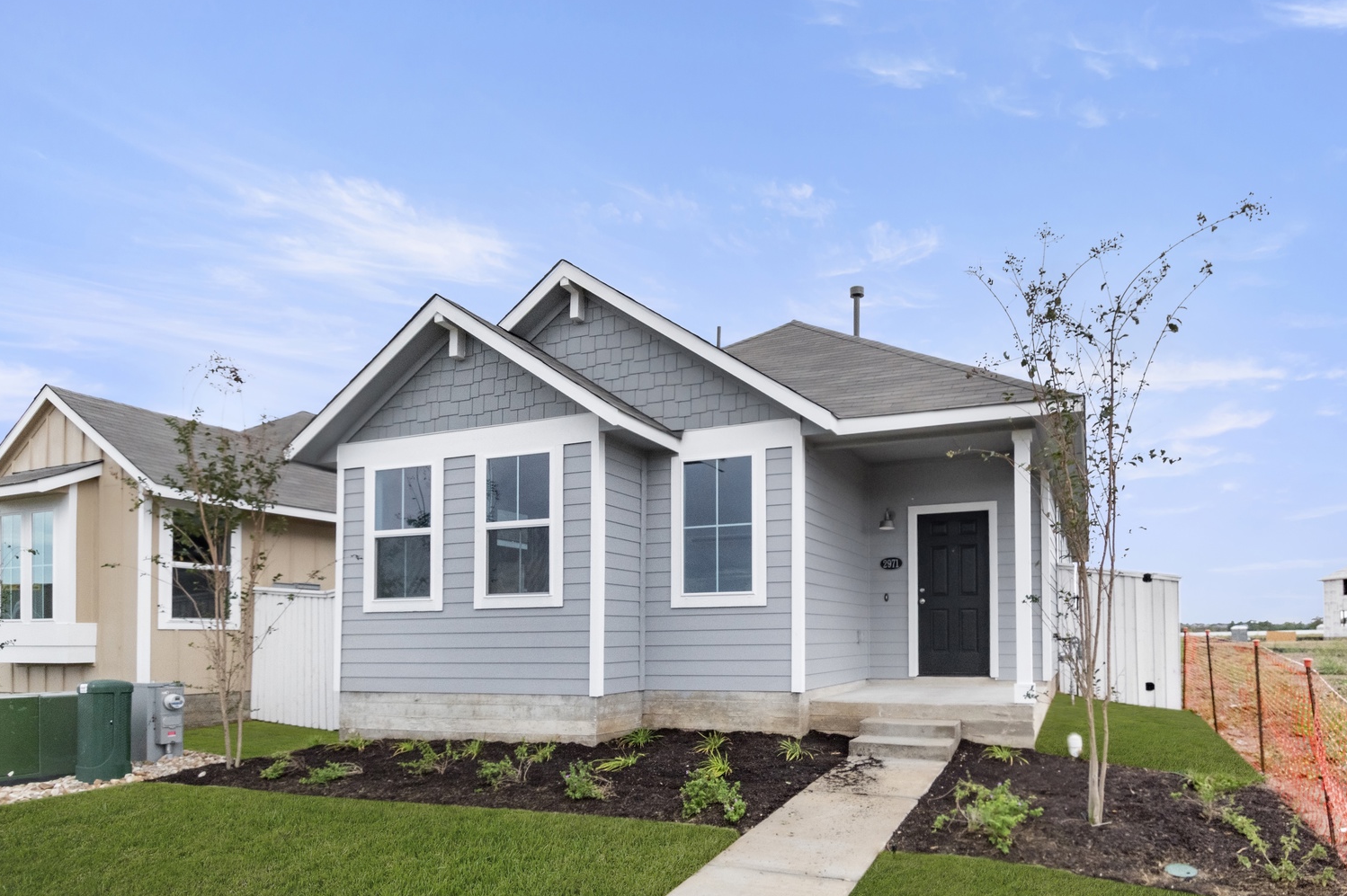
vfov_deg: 34.2
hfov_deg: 49.5
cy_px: 454
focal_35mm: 39
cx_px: 725
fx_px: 1458
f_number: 8
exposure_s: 1/1250
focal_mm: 24
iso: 400
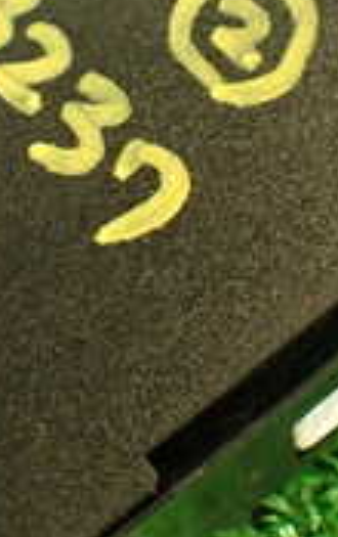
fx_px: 1703
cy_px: 101
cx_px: 141
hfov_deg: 11.3
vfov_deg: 17.8
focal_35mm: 116
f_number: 2.4
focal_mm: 5.79
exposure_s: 1/30
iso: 250
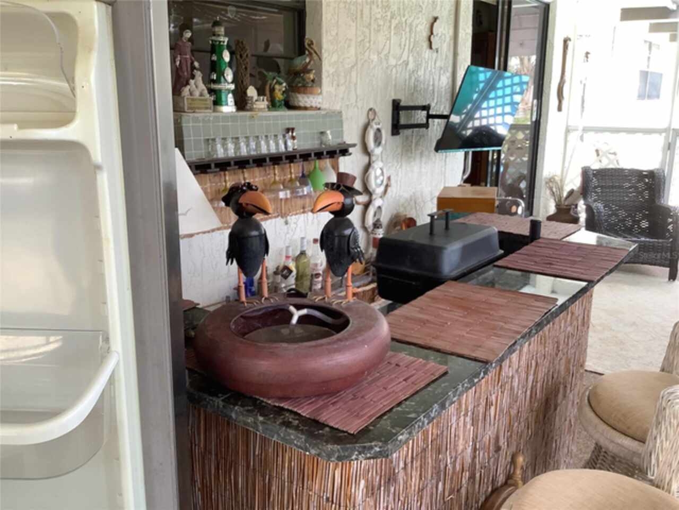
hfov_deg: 58.4
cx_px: 340
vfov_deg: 45.4
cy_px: 255
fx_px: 608
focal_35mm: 31
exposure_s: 1/60
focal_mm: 3.3
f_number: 2.4
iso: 64
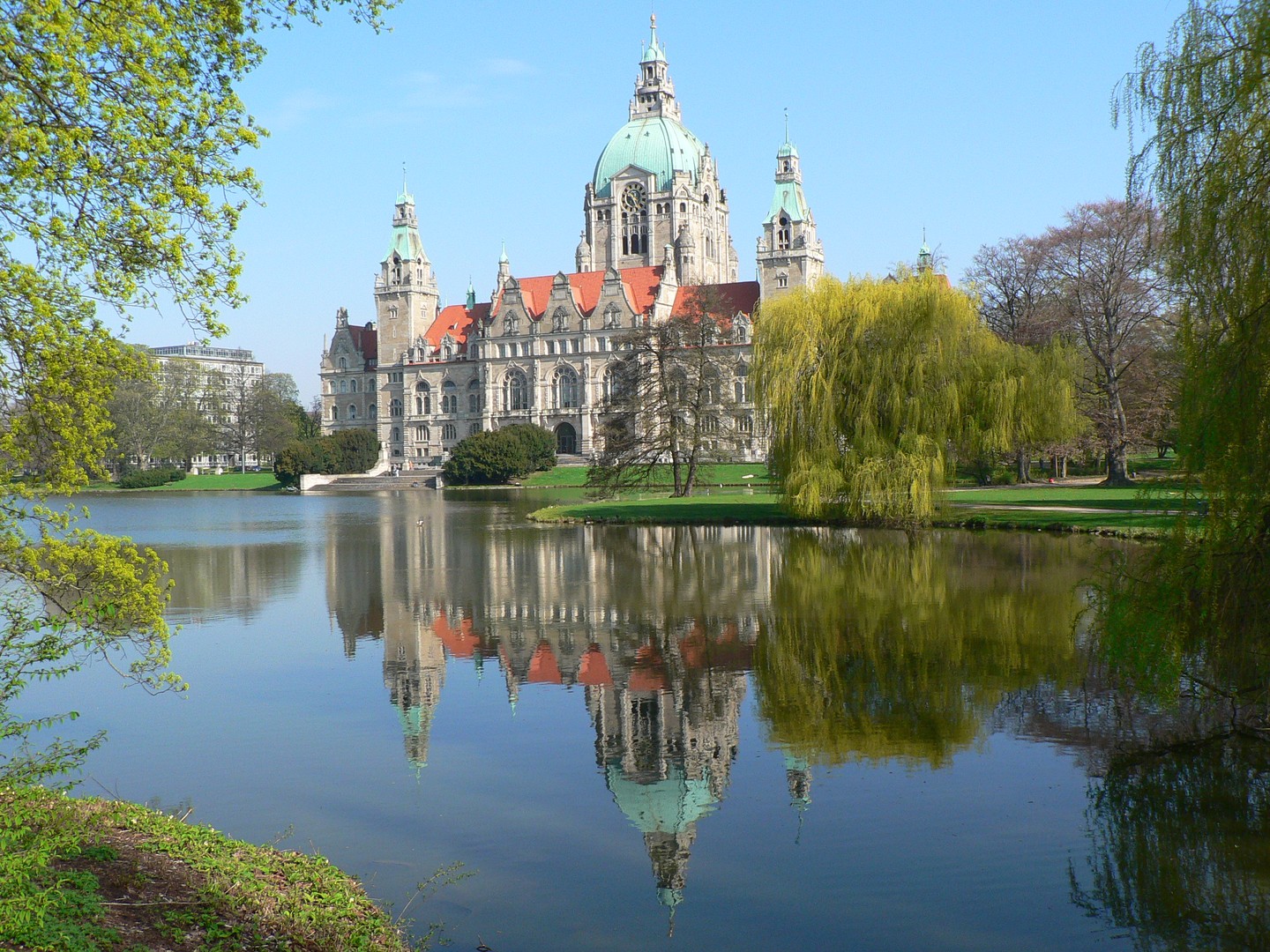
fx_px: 1321
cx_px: 635
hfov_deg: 51.4
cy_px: 476
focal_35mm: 36
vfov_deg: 39.7
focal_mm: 6
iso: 100
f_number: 5
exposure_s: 1/400
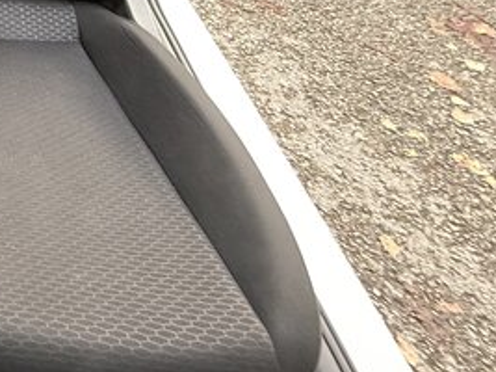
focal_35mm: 42
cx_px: -236
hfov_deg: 29.2
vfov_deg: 25.9
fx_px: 602
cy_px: -180
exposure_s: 1/50
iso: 640
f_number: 2.2
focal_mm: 2.22
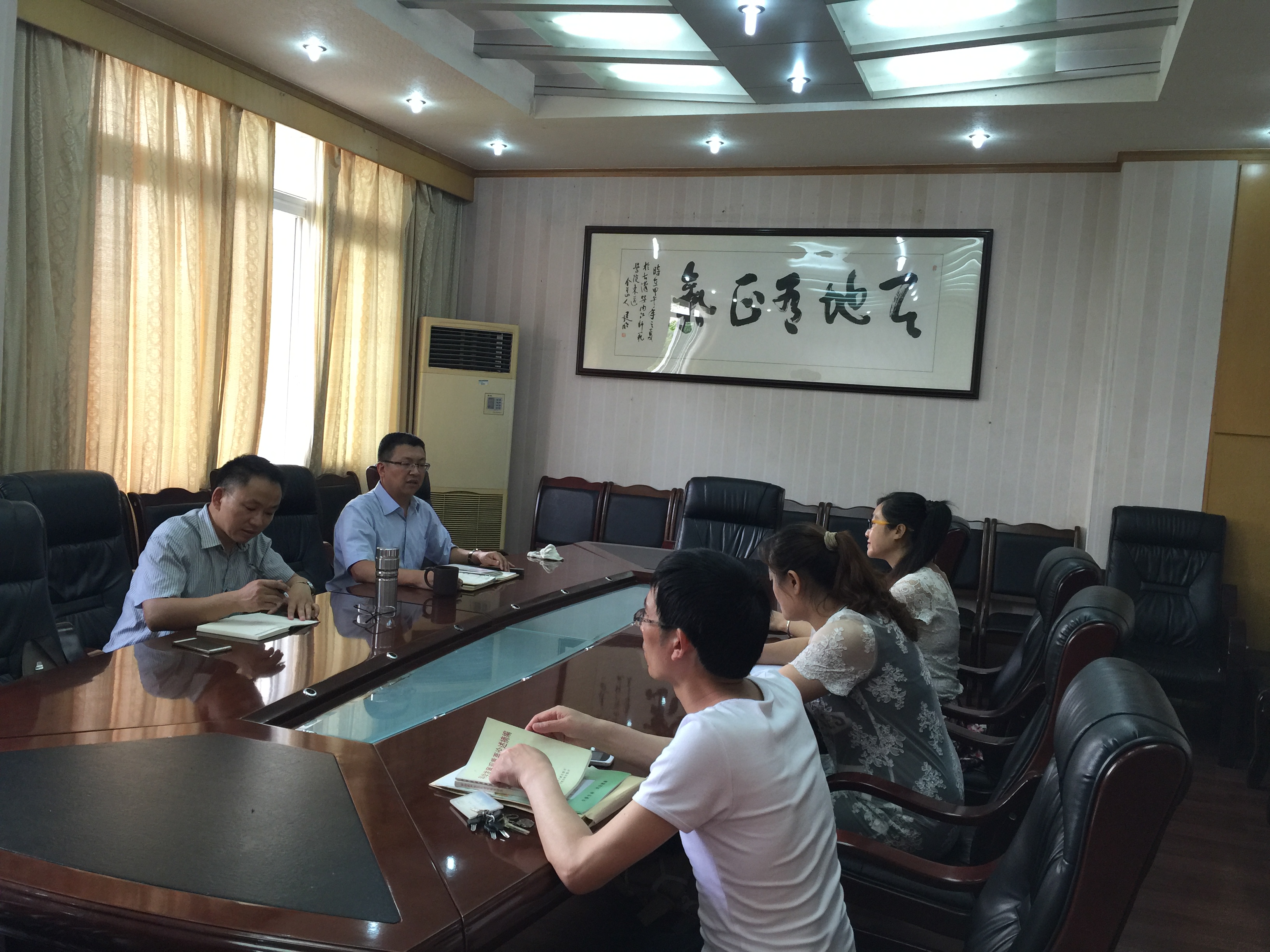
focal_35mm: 29
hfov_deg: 61.7
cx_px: 635
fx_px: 1064
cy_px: 476
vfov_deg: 48.2
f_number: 2.2
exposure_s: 1/33
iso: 64
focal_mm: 4.15
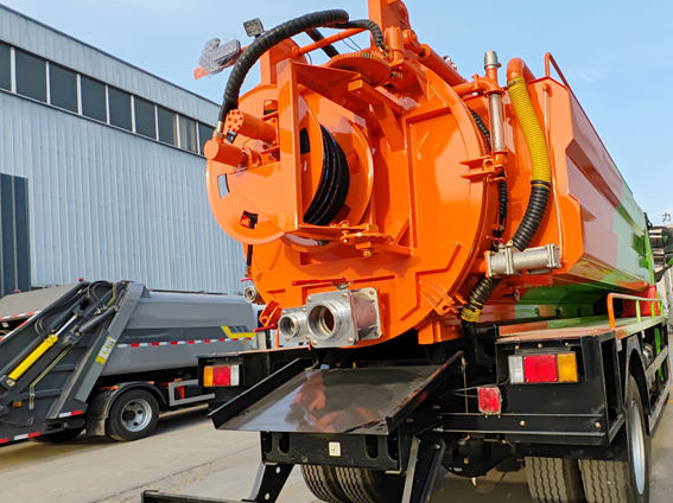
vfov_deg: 56.6
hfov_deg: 69.4
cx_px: 455
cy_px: 283
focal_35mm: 24
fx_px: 466
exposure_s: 1/140
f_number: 2
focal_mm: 1.82
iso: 50
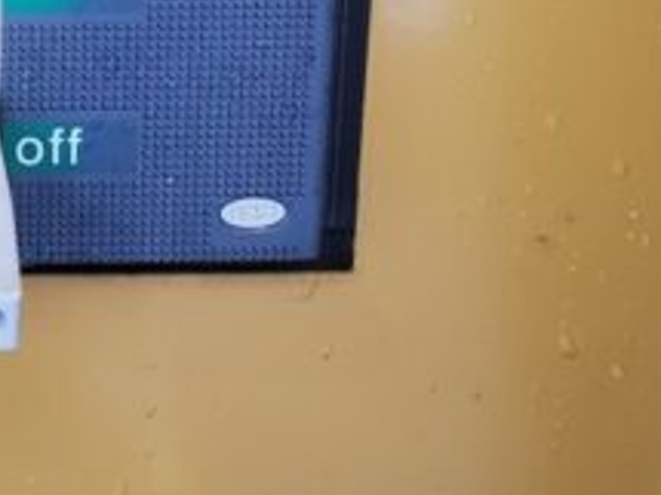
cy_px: -74
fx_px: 1775
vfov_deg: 15.4
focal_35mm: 93
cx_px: -188
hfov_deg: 19.5
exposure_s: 1/50
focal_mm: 4.3
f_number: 2.4
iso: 500
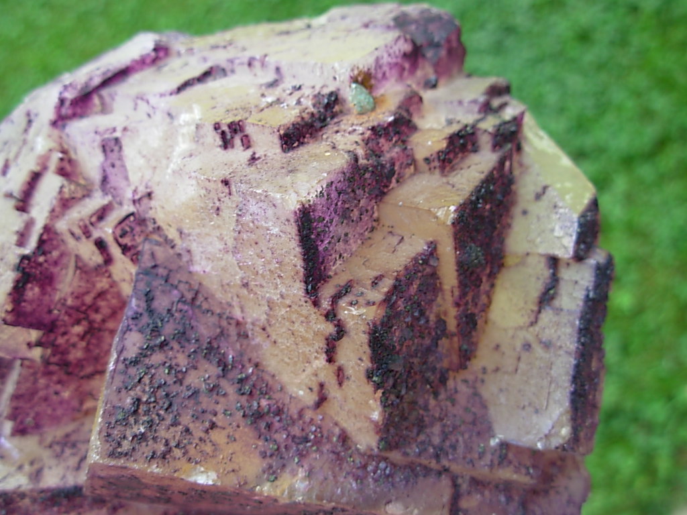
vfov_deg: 37.7
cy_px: 258
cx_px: 344
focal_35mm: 38
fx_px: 754
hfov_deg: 49.0
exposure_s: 1/98.7
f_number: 2.9
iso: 50
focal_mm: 6.3
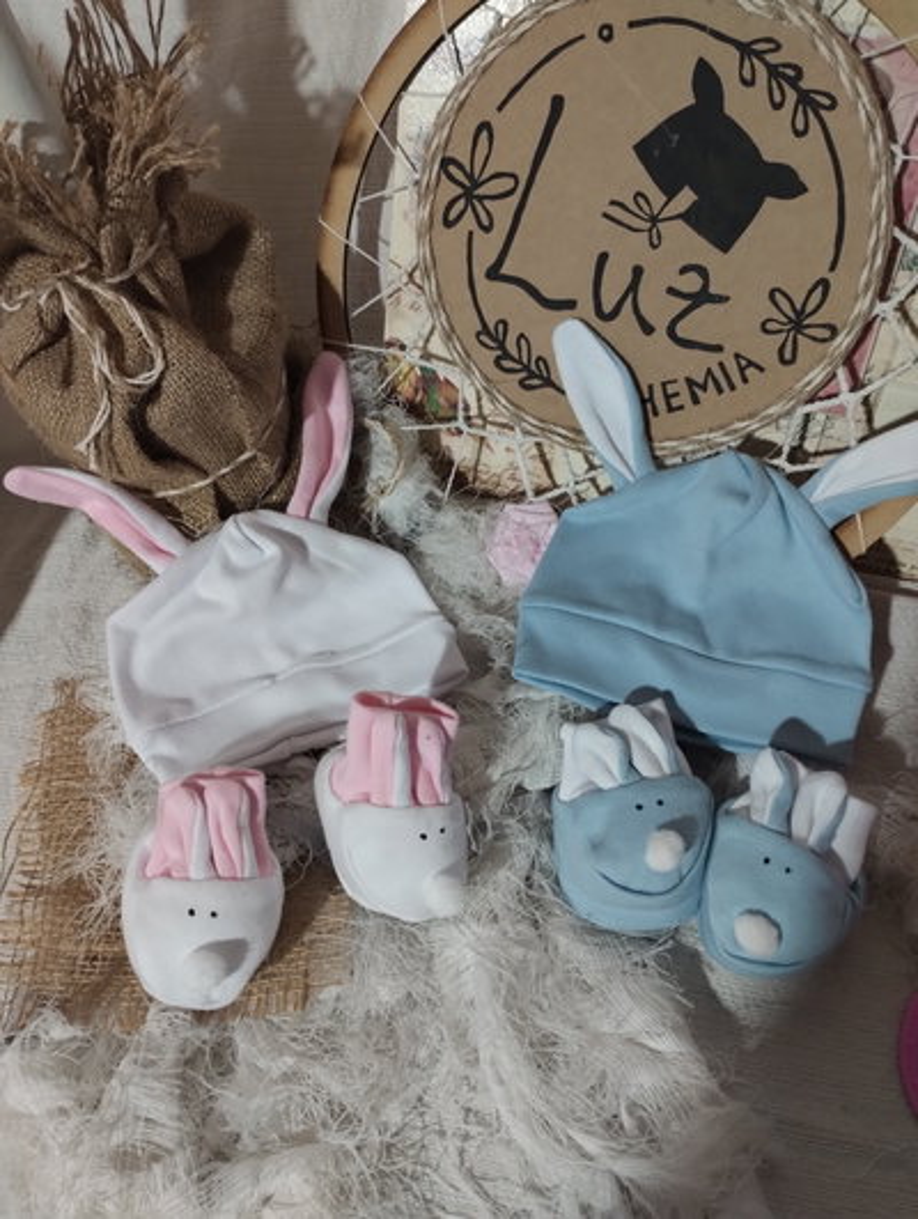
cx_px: 459
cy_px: 610
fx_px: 987
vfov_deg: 63.4
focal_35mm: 28
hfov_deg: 49.9
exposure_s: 1/25
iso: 1053
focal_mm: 4.27
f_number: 1.8
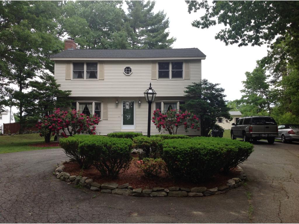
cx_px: 150
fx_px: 302
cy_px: 112
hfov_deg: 52.6
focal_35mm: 35
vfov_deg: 40.7
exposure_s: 1/444
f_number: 2.4
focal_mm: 4.28
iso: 50
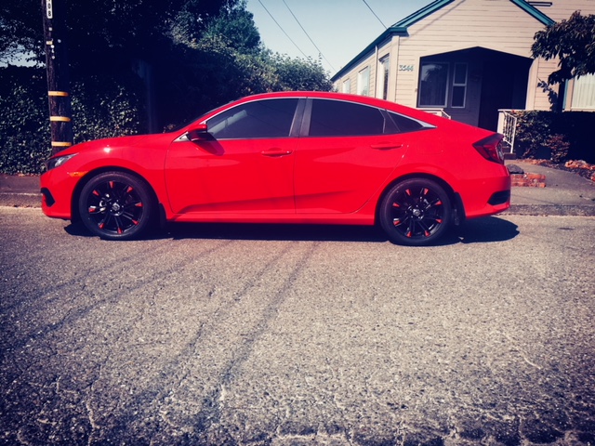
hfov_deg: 61.7
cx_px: 298
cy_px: 223
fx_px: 498
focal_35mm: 29
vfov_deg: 48.2
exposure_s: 1/1115
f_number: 2.2
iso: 25
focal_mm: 4.15
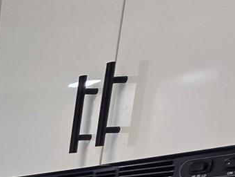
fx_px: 414
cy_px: 320
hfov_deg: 17.6
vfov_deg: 18.6
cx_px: -269
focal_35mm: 61
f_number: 2.2
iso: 80
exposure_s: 1/60
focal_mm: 2.2
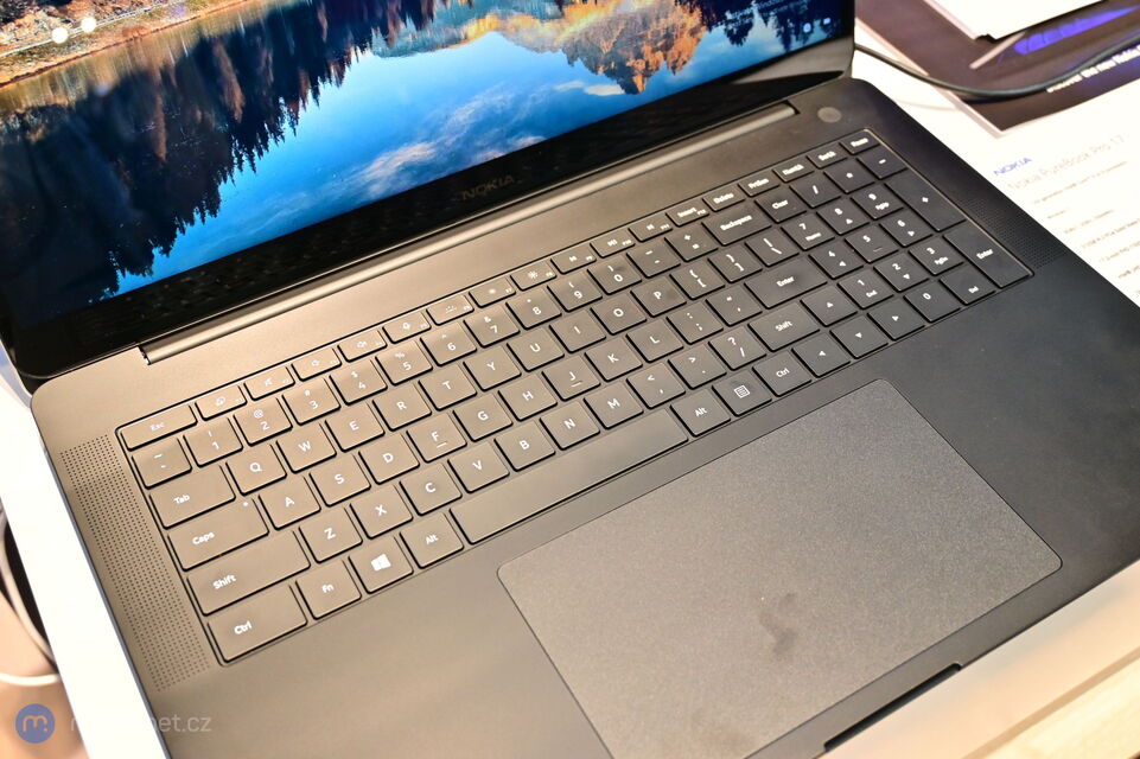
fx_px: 1163
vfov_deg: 36.1
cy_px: 380
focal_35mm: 37
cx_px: 570
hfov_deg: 52.2
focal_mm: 24.5
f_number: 4.5
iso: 900
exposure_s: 1/40
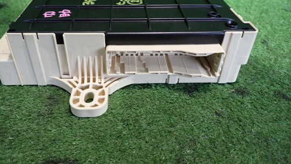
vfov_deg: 38.8
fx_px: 231
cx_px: 131
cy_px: 68
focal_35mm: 30
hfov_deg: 64.2
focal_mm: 4.5
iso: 640
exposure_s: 1/30
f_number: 2
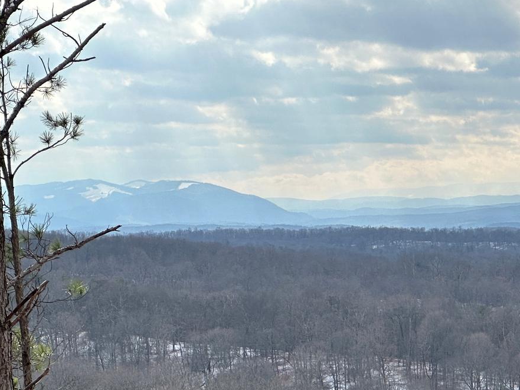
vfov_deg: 8.2
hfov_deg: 11.0
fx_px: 2689
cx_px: 444
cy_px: 451
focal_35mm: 179
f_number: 2.8
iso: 32
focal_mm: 9
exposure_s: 1/513
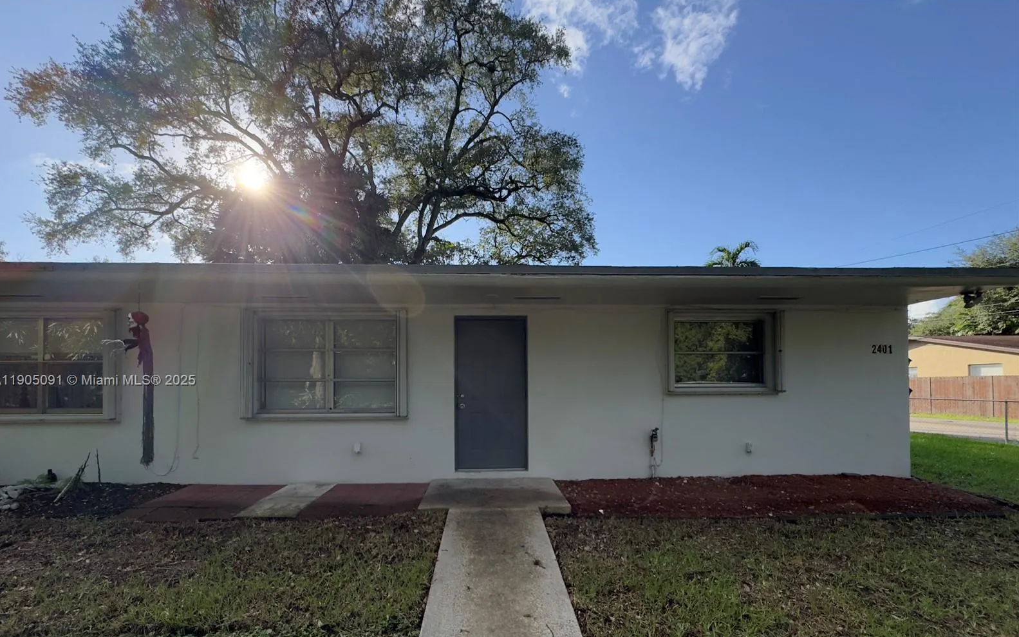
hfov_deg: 101.5
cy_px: 381
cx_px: 505
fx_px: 417
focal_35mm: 15
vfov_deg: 74.0
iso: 40
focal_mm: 2.22
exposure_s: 1/968
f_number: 2.2
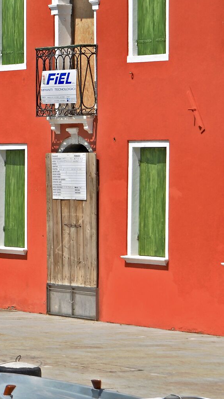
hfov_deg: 5.7
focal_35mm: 208
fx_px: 2197
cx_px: -231
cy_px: 121
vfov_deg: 10.3
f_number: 8
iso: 200
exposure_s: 1/320
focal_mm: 56
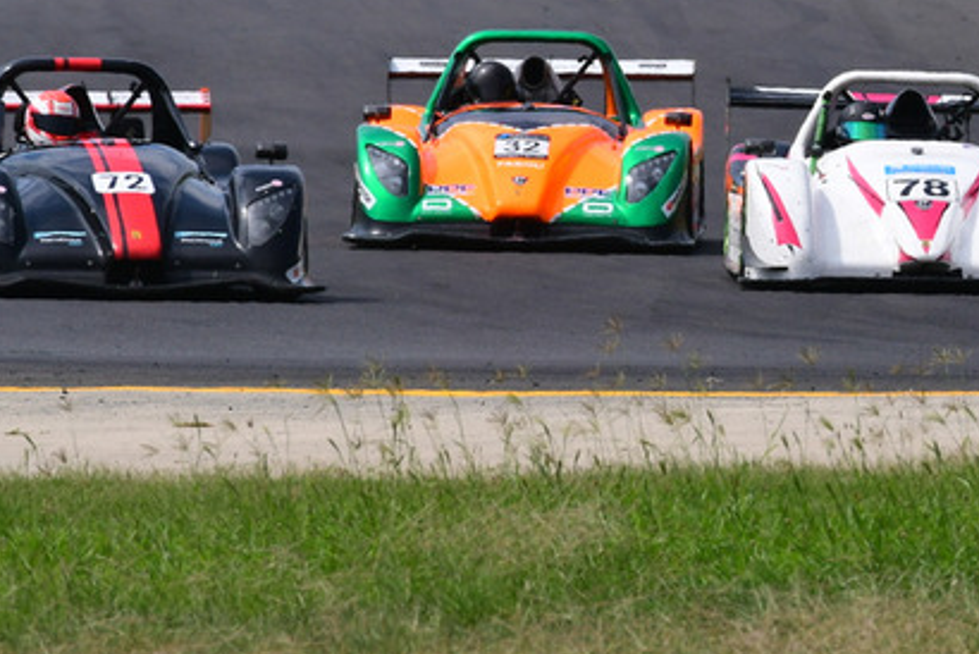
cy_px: 48
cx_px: 936
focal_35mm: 1083
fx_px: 29471
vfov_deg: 1.3
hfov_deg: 1.9
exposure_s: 1/640
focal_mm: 370
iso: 400
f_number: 13
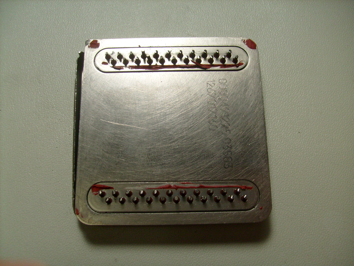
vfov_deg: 40.7
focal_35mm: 35
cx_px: 177
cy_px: 133
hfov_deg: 52.6
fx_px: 358
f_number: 2.8
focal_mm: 5.8
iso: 80
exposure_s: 1/180
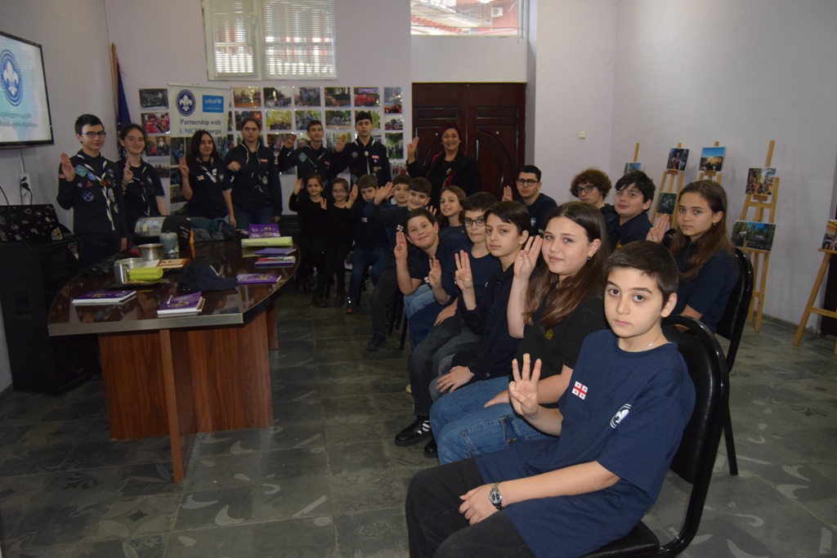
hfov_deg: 67.4
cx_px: 418
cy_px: 279
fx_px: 628
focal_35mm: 27
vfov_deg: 47.9
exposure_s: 1/60
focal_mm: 18
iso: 3200
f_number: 3.5
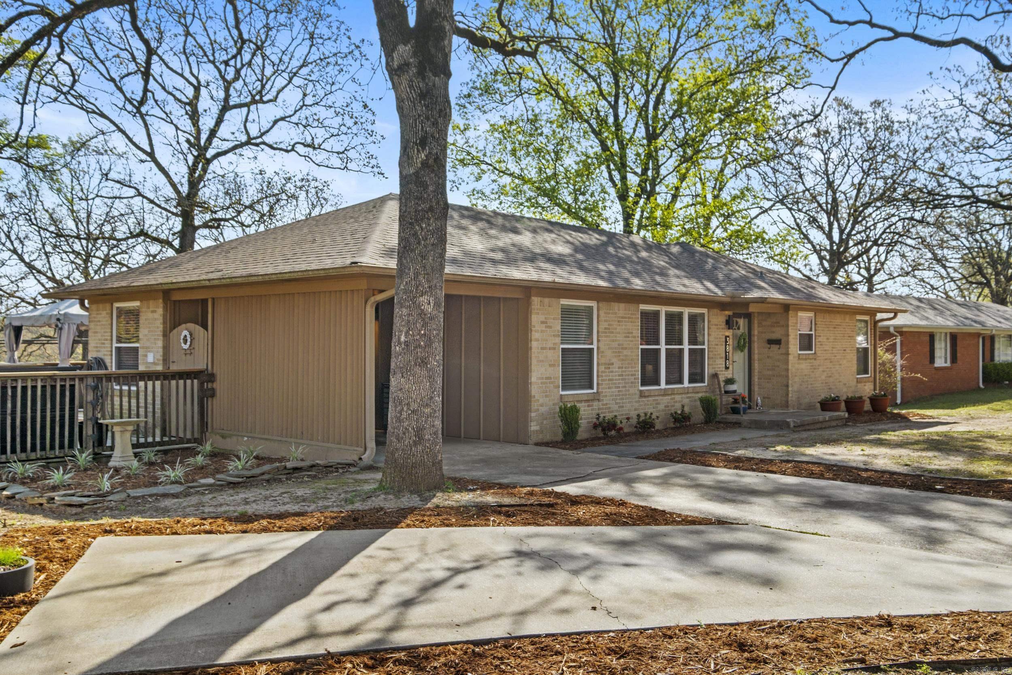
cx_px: 506
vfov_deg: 42.3
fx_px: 871
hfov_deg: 60.3
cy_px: 338
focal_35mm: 31
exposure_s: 1/100
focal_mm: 20.9
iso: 400
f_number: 8
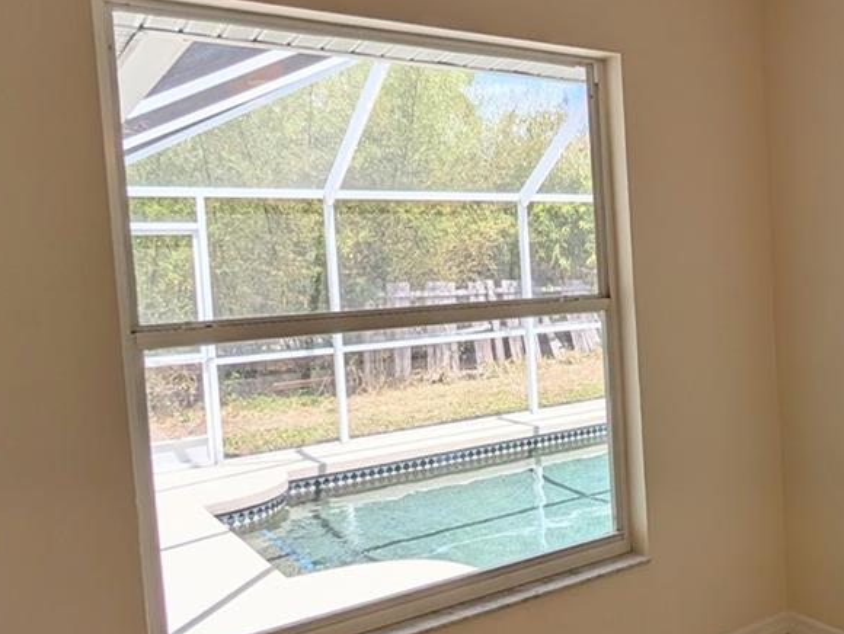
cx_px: 726
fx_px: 805
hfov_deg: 50.4
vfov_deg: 43.0
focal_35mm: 33
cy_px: 310
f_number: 1.7
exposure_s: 1/1499
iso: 48
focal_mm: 2.02
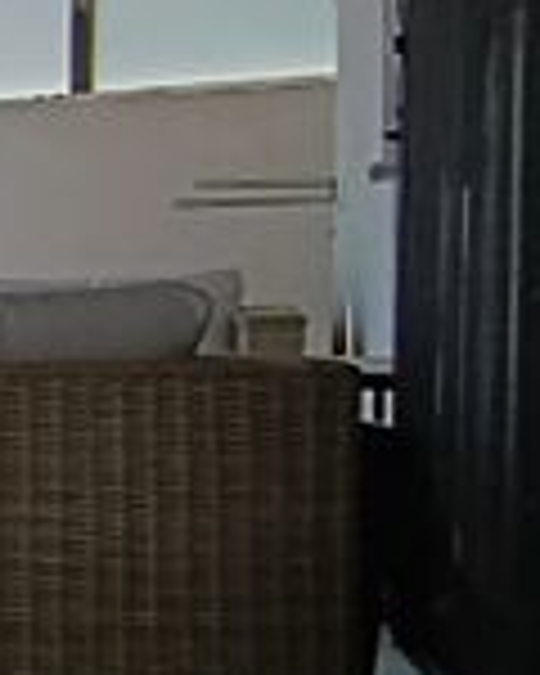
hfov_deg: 12.0
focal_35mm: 69
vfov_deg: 27.5
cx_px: -1028
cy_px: 342
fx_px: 1378
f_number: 2.2
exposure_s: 1/1789
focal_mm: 1.65
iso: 53
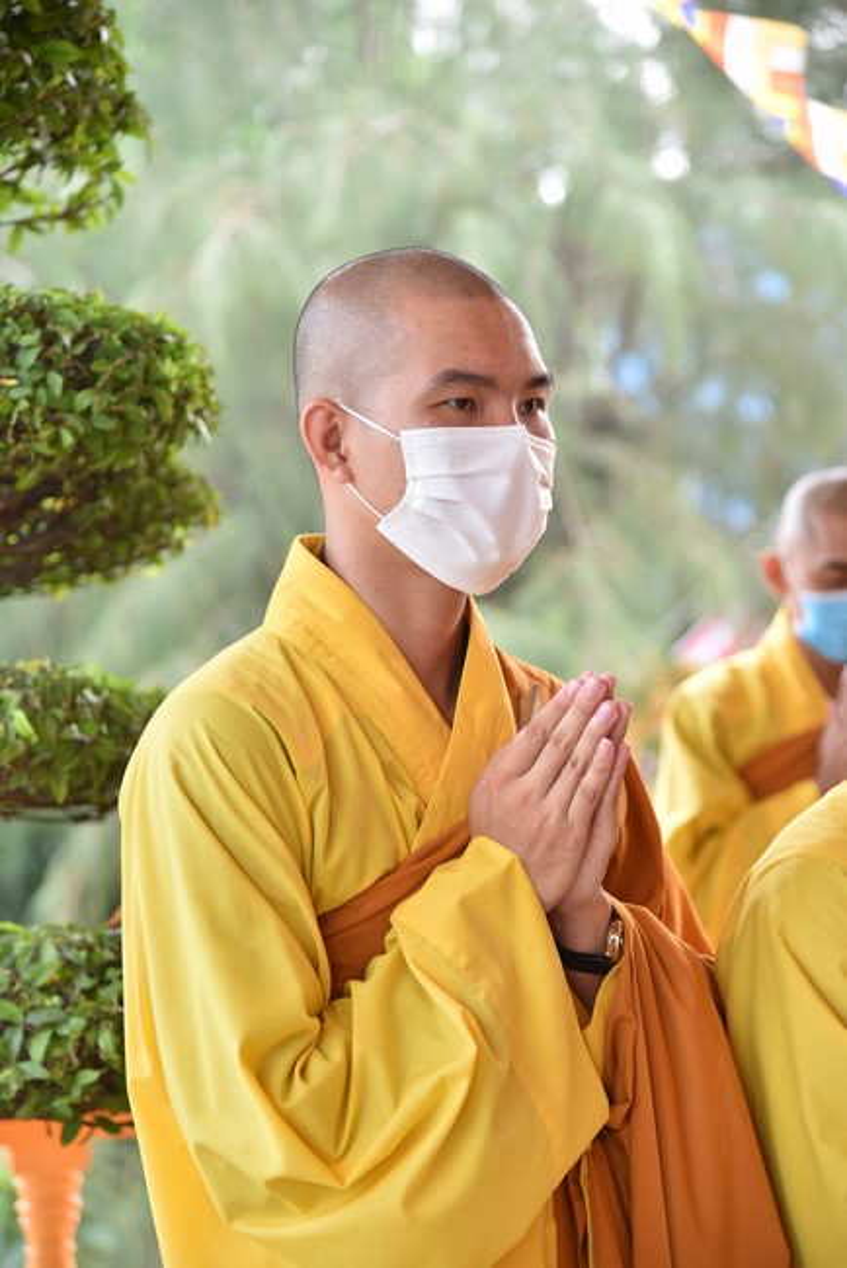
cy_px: 634
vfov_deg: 23.6
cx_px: 424
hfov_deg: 15.9
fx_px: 3032
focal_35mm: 86
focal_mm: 86
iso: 160
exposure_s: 1/125
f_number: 4
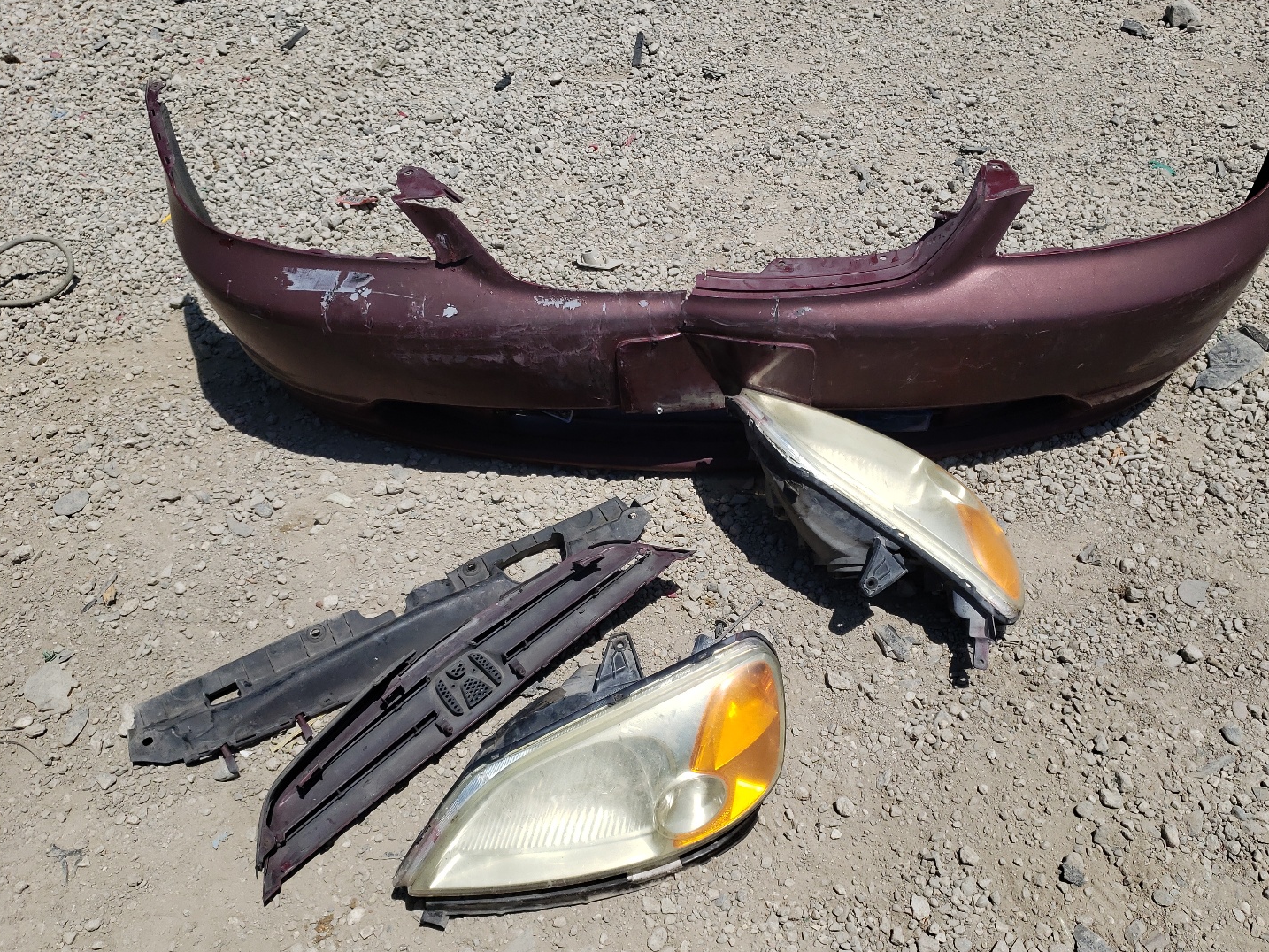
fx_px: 1063
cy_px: 504
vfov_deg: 48.2
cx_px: 695
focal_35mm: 29
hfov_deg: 61.5
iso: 50
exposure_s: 1/5000
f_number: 1.5
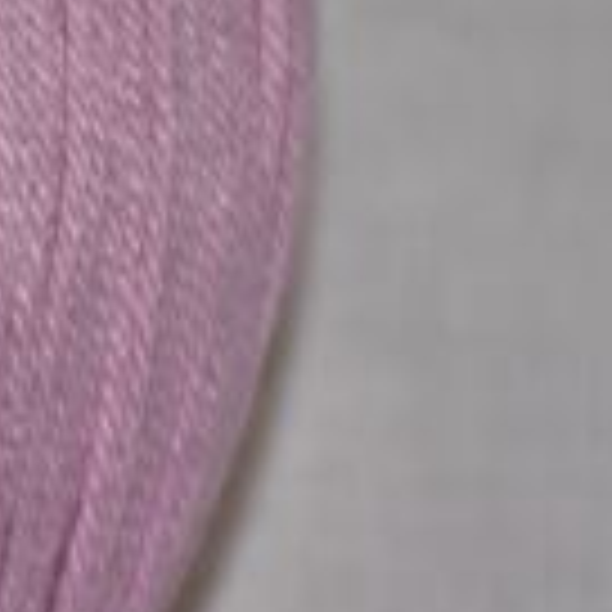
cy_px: 164
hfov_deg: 3.1
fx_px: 11361
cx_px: -572
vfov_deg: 3.1
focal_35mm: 568
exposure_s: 1/60
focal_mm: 95
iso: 100
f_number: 5.3
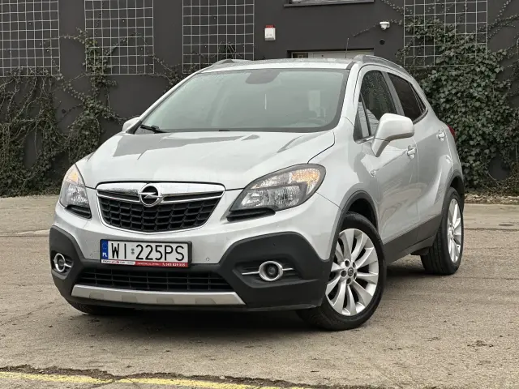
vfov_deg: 19.1
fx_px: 1154
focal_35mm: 77
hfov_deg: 25.3
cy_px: 194
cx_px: 260
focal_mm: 9
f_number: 2.8
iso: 50
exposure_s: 1/121
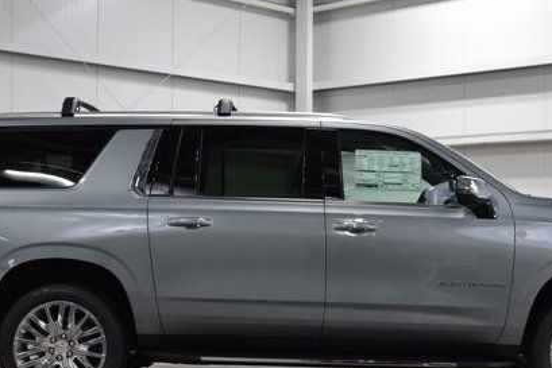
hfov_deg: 27.8
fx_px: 1116
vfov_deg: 18.7
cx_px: 300
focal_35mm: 73
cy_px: 234
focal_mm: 31
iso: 1600
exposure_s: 1/60
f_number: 7.1
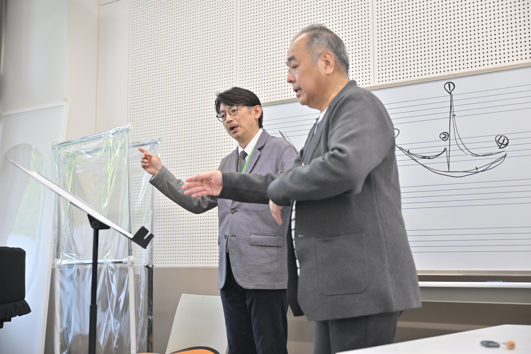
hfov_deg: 40.3
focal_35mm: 49
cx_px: 266
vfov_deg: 27.5
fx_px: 723
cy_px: 177
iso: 640
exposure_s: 1/320
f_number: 2.8
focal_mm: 49
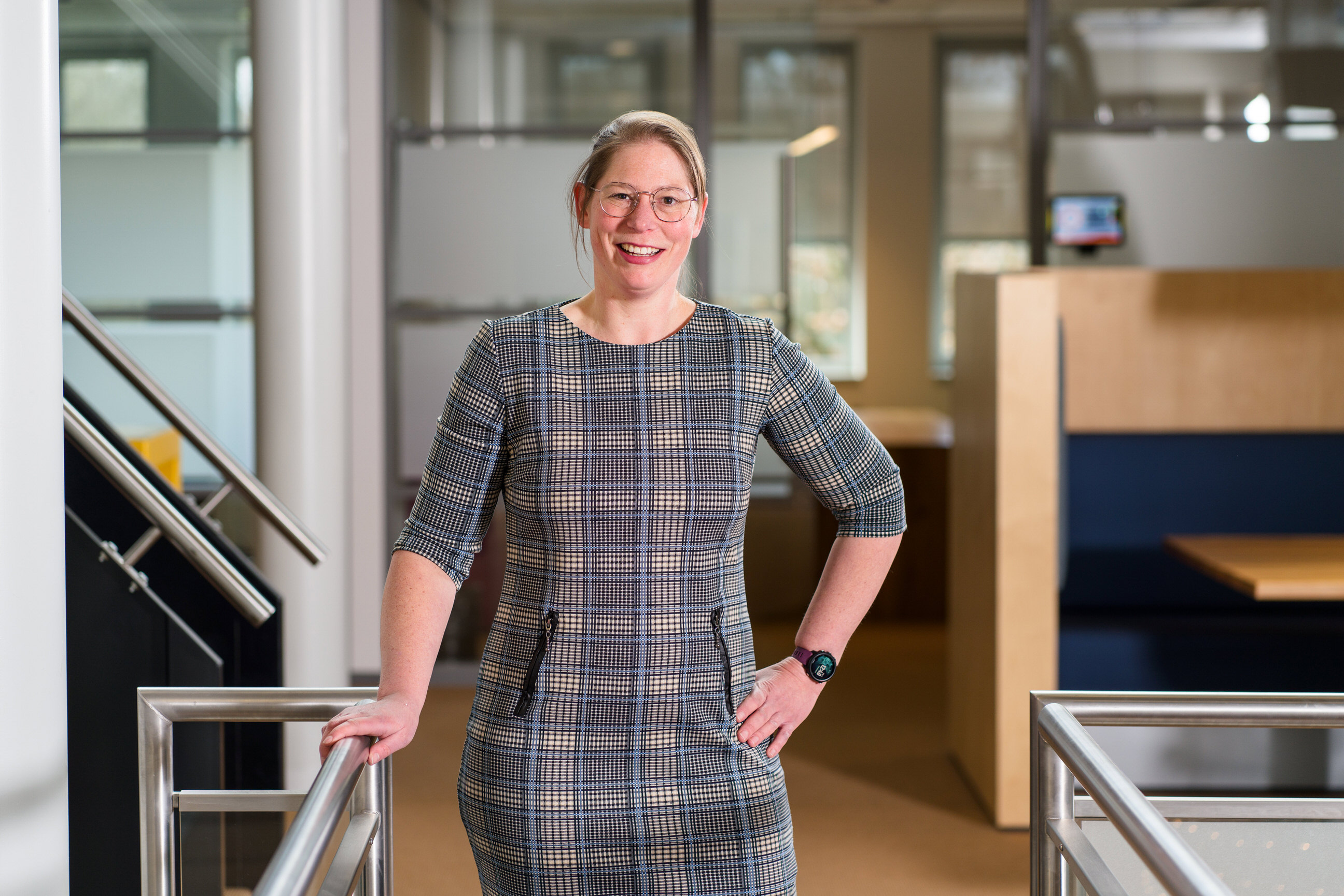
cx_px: 672
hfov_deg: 23.9
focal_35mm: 85
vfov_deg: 16.1
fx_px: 3174
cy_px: 448
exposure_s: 1/125
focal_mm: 85
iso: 160
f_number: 3.2
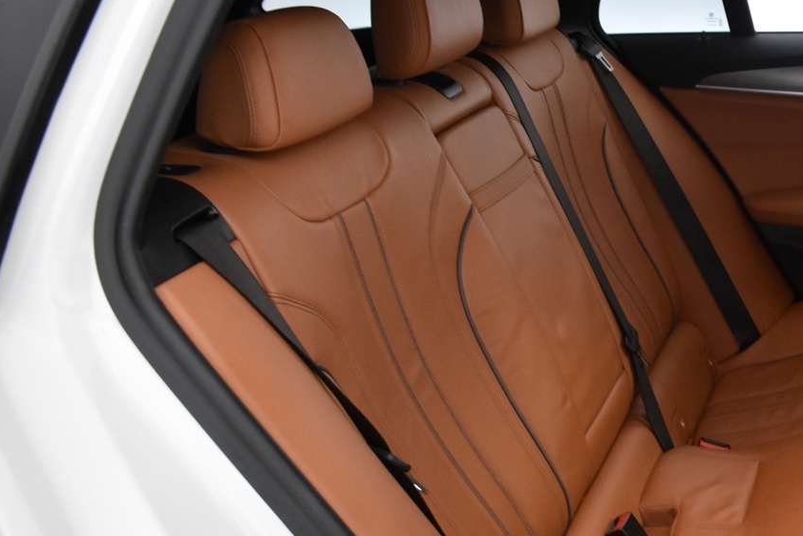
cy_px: 418
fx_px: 1160
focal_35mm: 52
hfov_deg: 35.4
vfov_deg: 25.6
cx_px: 755
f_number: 5
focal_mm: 18
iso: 1250
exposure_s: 1/15
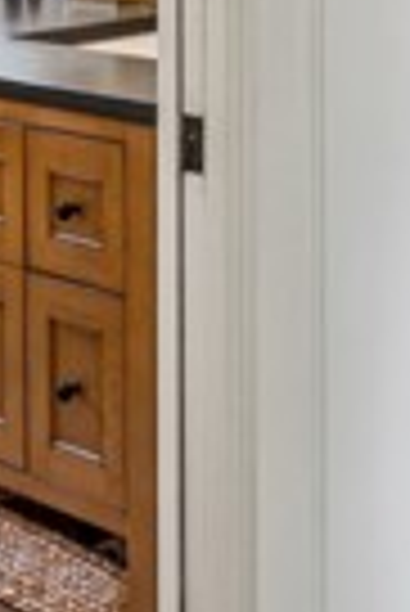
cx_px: 951
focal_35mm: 75
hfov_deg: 13.7
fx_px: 1286
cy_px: -194
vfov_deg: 23.5
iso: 100
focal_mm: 16.1
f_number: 13
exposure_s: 1
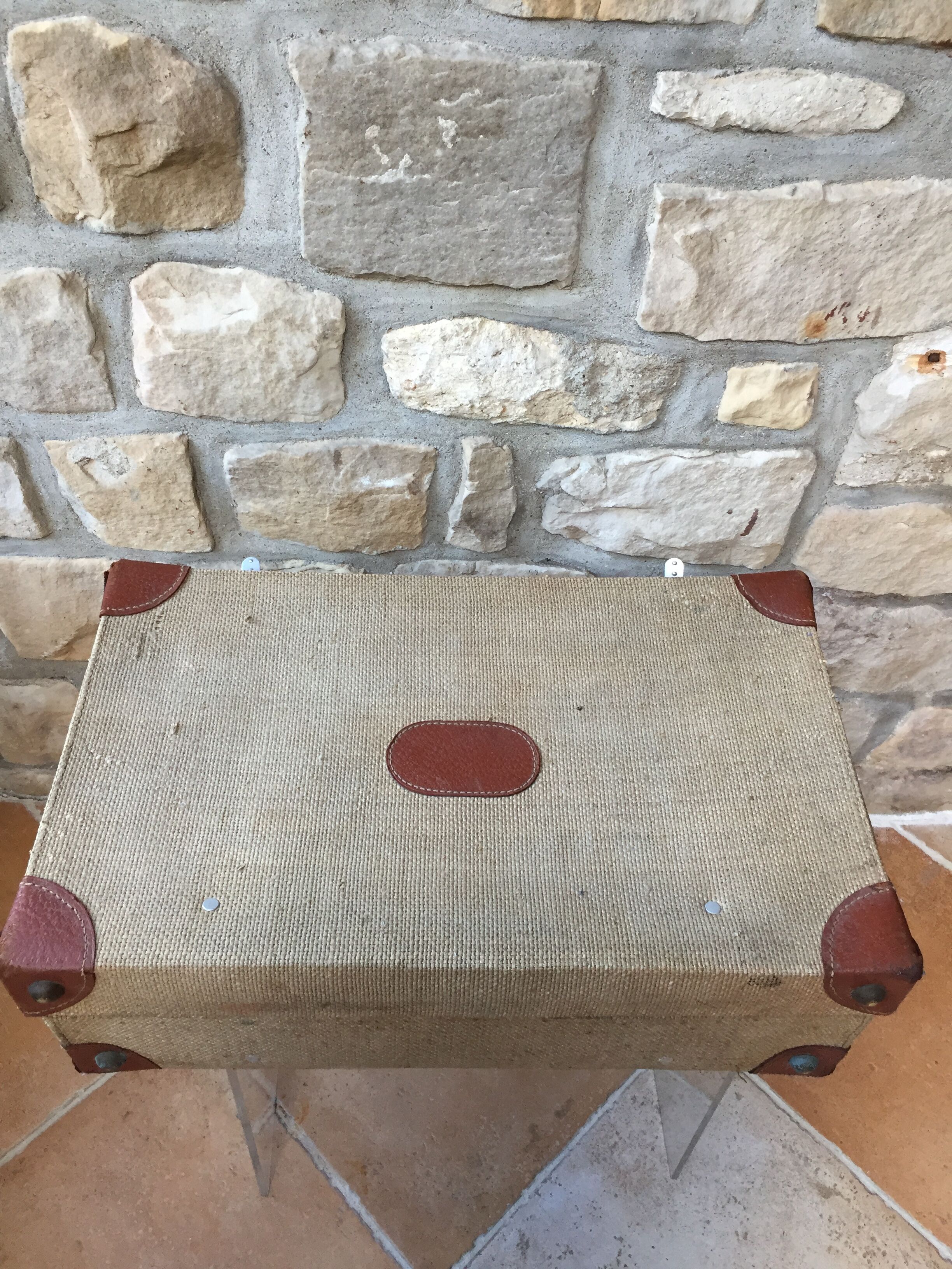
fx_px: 1063
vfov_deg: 61.7
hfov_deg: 48.2
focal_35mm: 29
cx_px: 476
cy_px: 634
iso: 125
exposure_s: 1/33
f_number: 2.2
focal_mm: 4.15
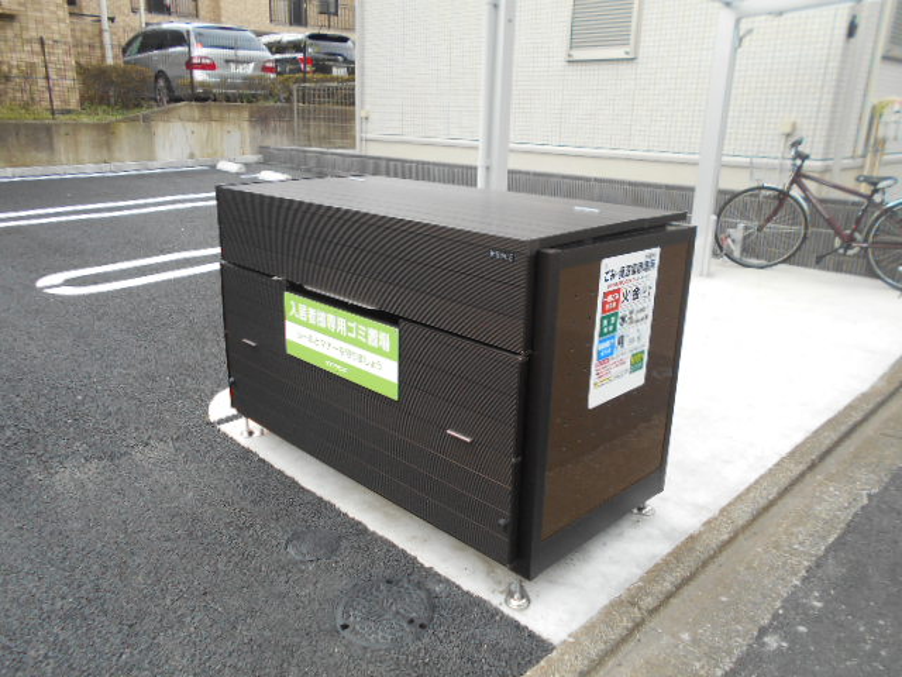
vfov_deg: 53.1
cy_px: 338
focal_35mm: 26
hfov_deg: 67.3
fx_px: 677
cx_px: 451
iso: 140
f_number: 3.2
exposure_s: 1/250
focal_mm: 4.6
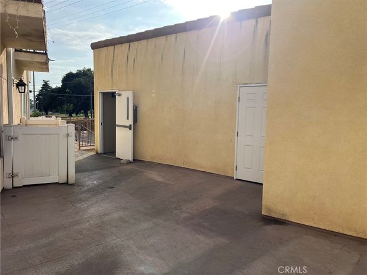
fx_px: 276
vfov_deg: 53.0
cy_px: 138
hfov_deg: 67.3
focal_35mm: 26
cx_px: 184
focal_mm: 5.7
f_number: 1.5
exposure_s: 1/2762
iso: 50
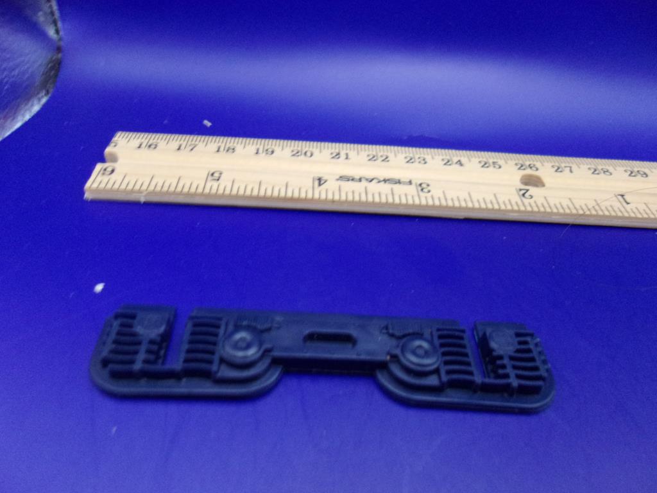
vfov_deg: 51.4
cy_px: 246
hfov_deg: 65.3
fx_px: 512
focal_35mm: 27
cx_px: 328
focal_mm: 4.9
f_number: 3
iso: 400
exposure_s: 1/17
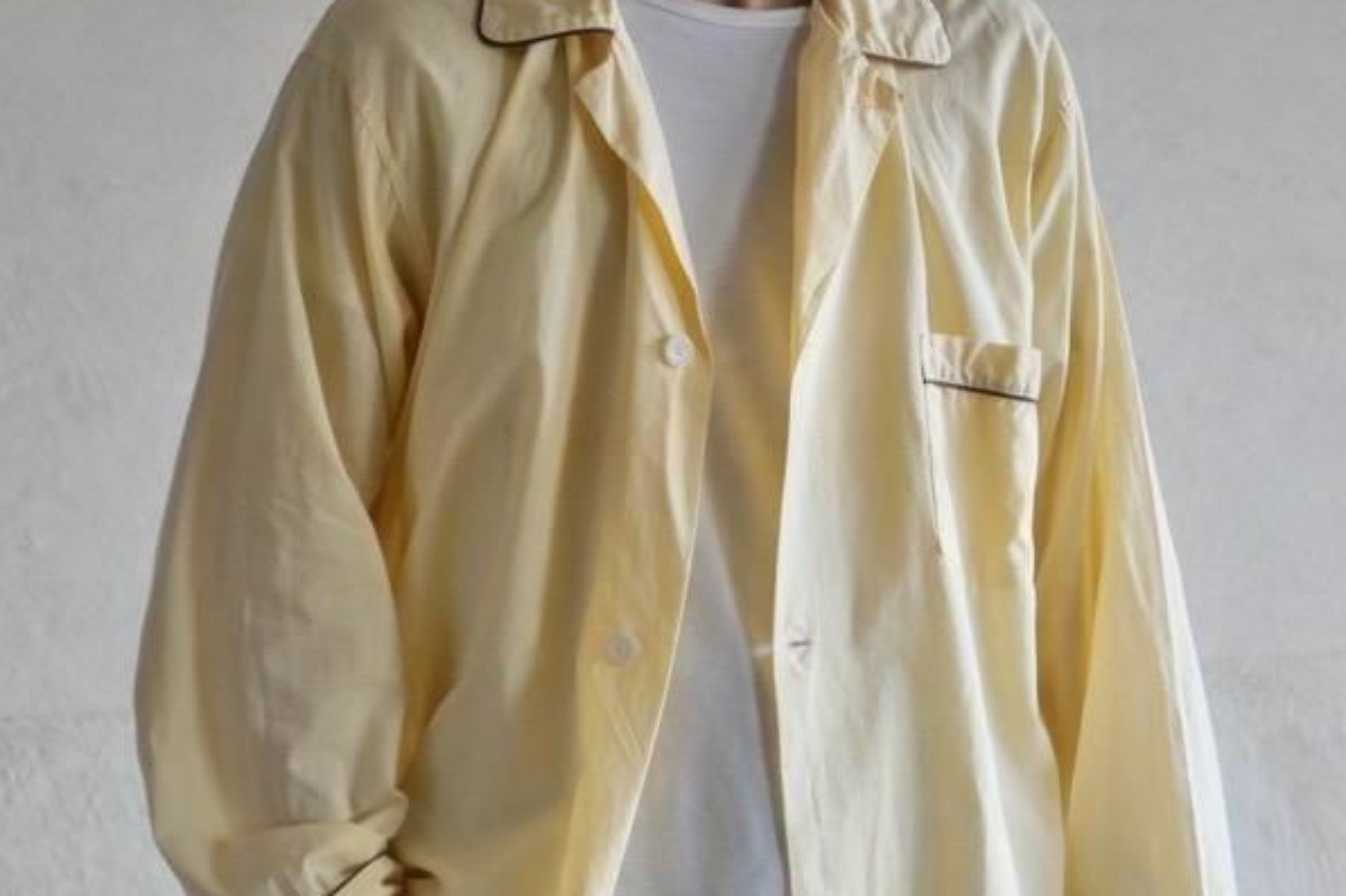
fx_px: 5121
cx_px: 662
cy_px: 678
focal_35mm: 137
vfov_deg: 10.0
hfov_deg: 15.0
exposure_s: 1/100
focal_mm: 46
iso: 800
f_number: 3.9
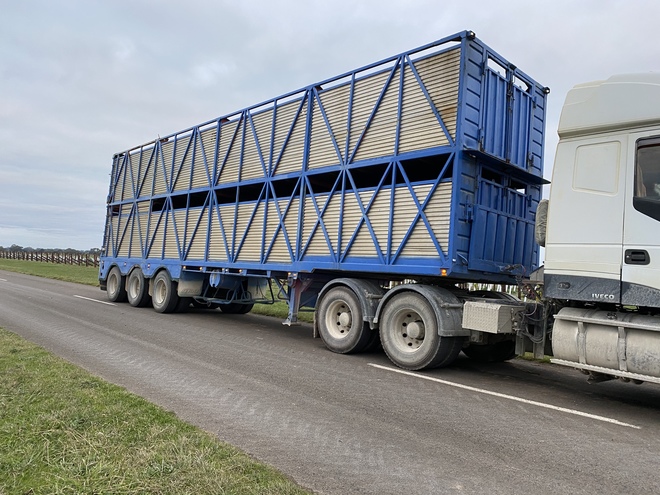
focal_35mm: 26
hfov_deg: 67.3
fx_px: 496
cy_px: 248
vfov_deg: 53.1
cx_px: 330
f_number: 1.8
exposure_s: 1/79
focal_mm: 4.25
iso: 125
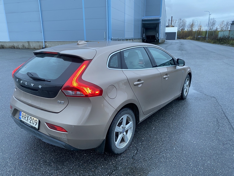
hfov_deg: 67.3
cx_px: 117
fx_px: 176
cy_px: 88
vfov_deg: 53.1
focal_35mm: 26
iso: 125
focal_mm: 4.25
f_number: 1.8
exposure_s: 1/60
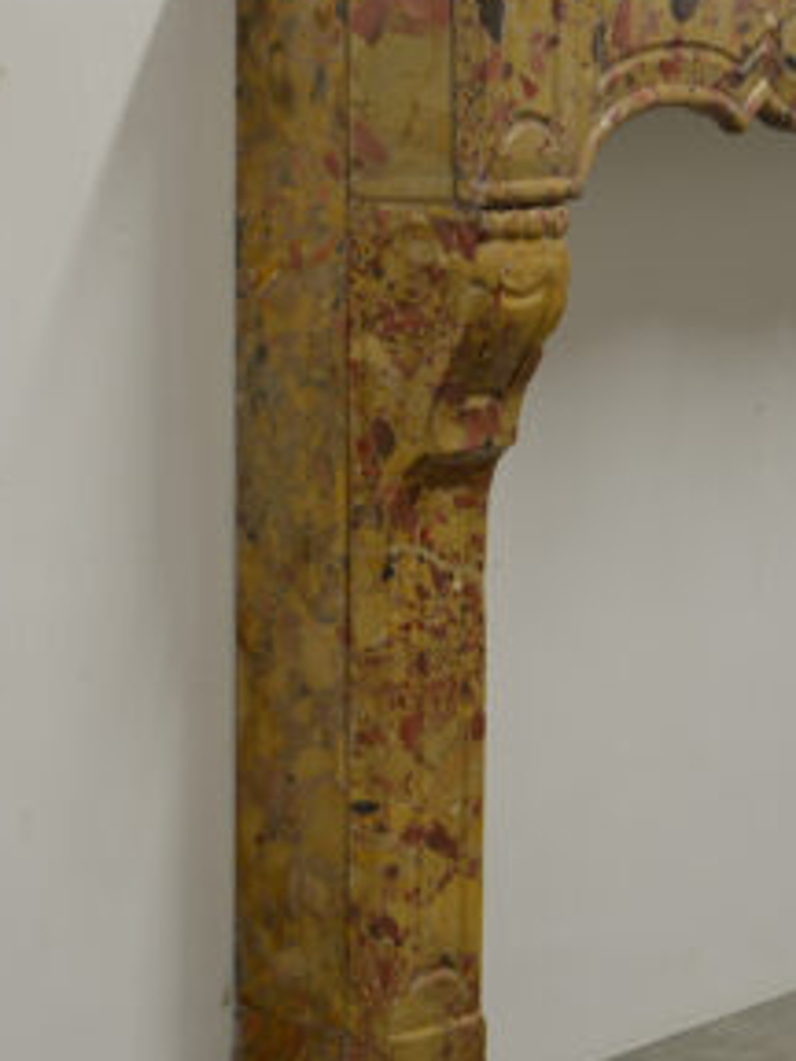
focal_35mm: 113
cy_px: 484
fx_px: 3465
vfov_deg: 17.4
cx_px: 387
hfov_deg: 13.1
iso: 100
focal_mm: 50
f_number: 2.8
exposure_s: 1/30
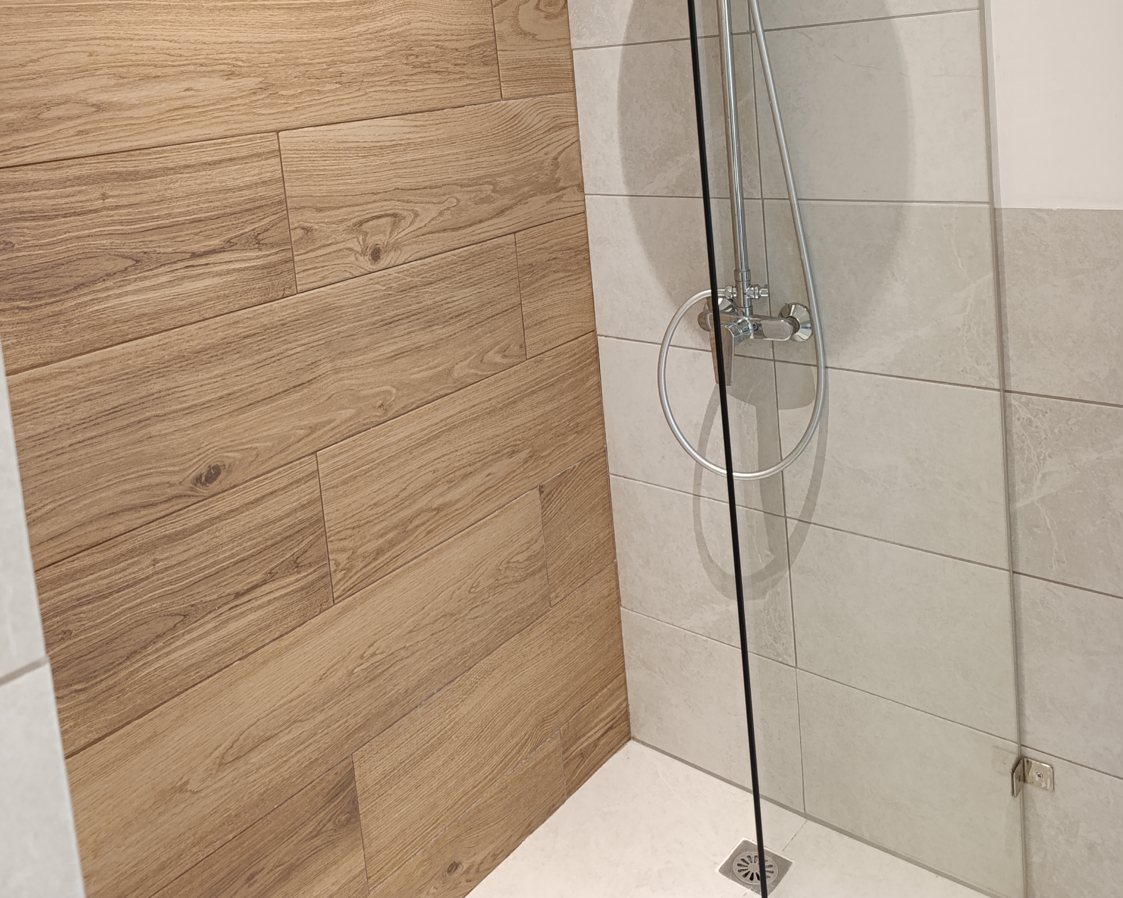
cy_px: 172
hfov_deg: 58.8
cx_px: 560
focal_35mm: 30
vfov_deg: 45.9
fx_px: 997
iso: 1250
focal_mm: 6.14
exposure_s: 1/50
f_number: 1.6
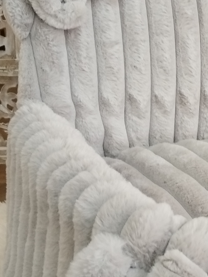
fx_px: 657
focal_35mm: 82
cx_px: 260
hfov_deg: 17.1
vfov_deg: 23.7
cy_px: 184
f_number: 1.9
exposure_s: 1/50
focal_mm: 4.95
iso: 800
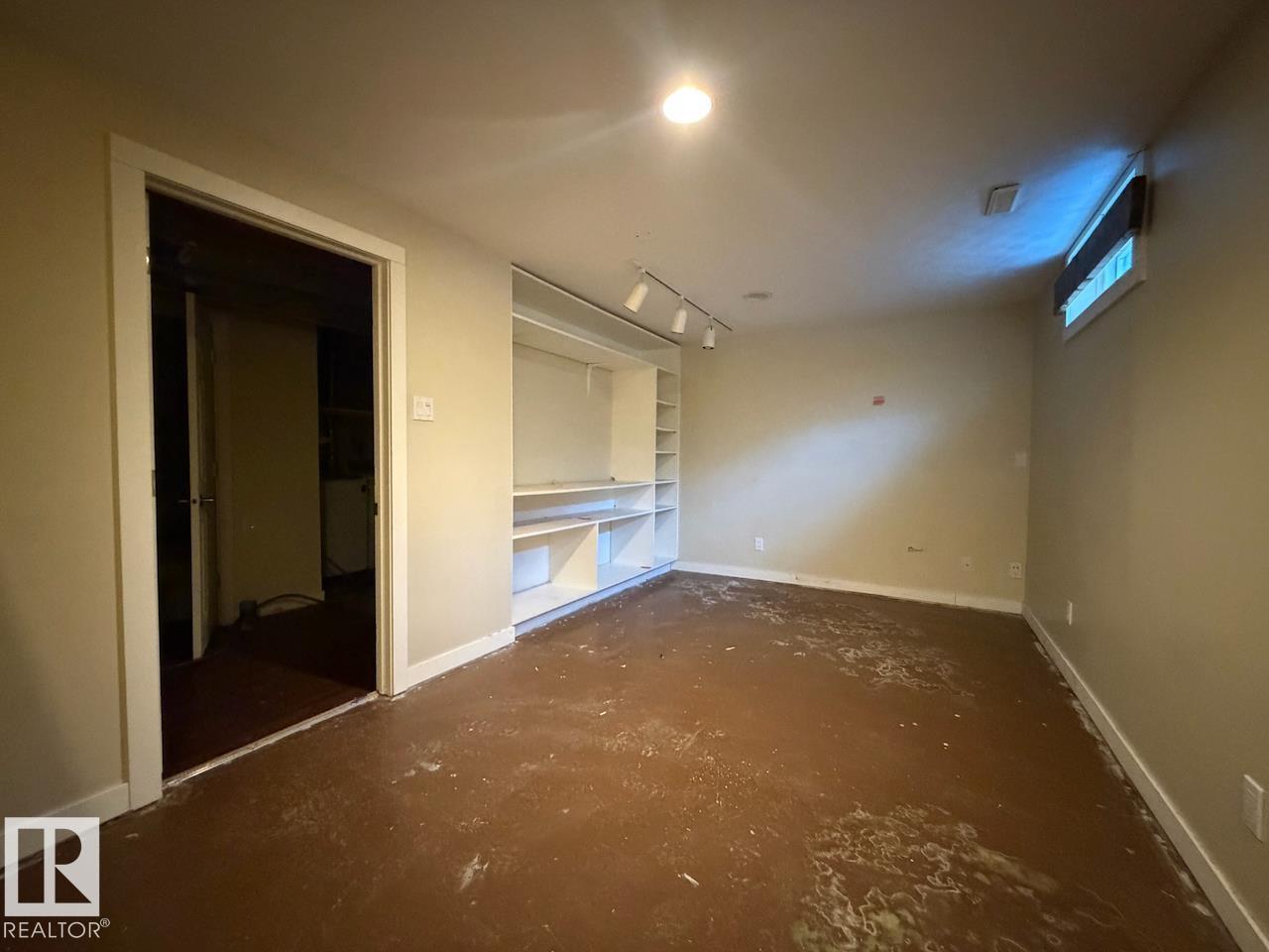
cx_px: 634
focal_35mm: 14
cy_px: 476
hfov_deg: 102.1
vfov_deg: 85.7
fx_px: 513
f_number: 2.2
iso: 1250
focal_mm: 2.22
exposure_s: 1/40
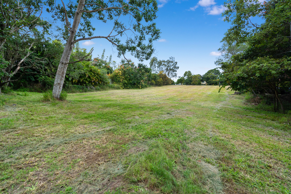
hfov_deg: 96.7
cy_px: 97
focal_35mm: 16
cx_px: 146
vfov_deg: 73.8
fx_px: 129
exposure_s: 1/100
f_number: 8
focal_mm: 16
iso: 400
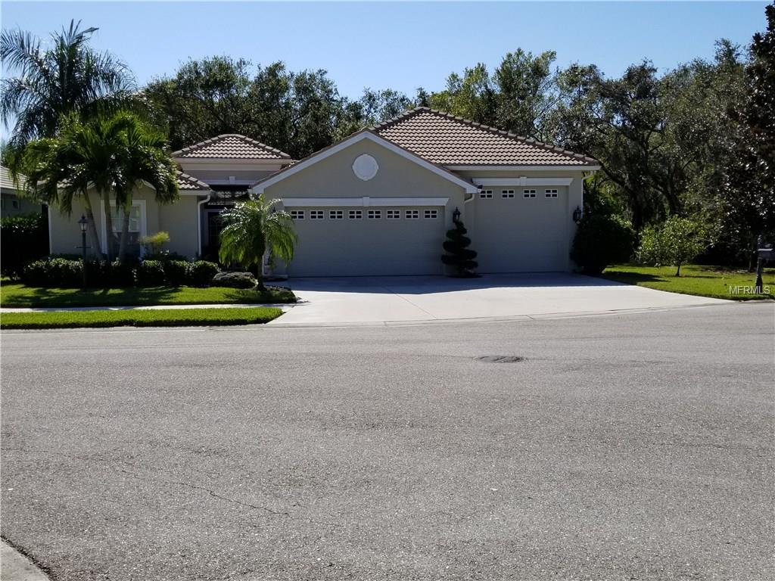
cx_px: 388
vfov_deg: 53.1
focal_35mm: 26
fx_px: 582
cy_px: 290
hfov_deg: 67.3
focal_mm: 4.3
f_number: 1.7
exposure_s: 1/3891
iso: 50
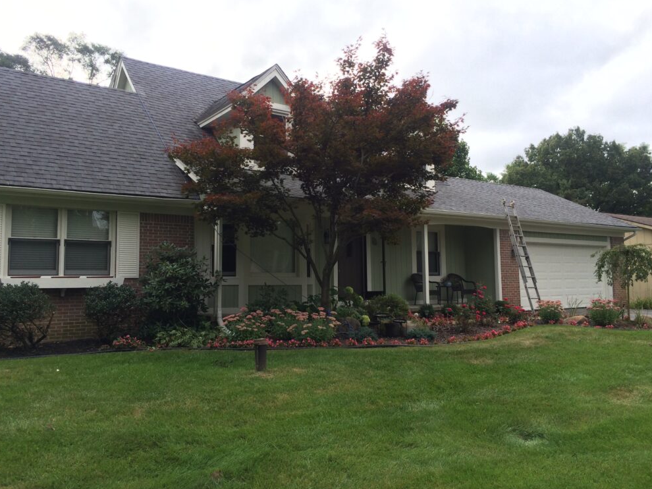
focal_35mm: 30
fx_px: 565
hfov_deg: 60.0
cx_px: 329
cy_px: 241
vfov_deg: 46.8
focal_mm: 4.15
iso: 32
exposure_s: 1/302
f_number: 2.2
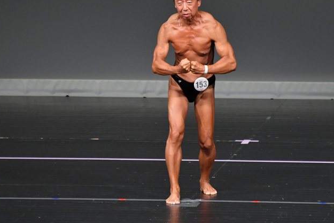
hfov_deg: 3.7
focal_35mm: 558
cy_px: 90
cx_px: 200
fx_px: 5178
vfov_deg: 2.5
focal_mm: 300
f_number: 5.6
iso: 4000
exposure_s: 1/400
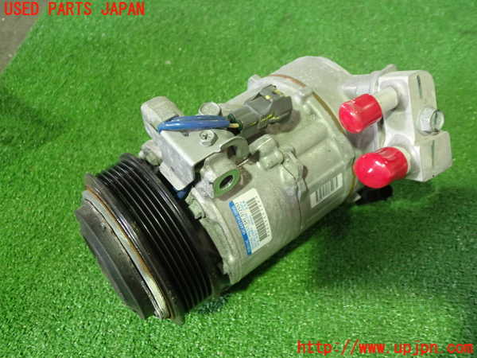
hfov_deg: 56.8
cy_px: 179
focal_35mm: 32
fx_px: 441
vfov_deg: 44.2
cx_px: 238
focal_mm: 5.79
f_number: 2.4
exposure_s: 1/30
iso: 500
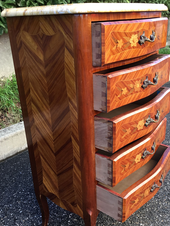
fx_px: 242
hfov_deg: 38.6
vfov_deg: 50.0
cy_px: 130
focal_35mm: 37
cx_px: 91
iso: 50
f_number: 2.4
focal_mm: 3.3
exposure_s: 1/100
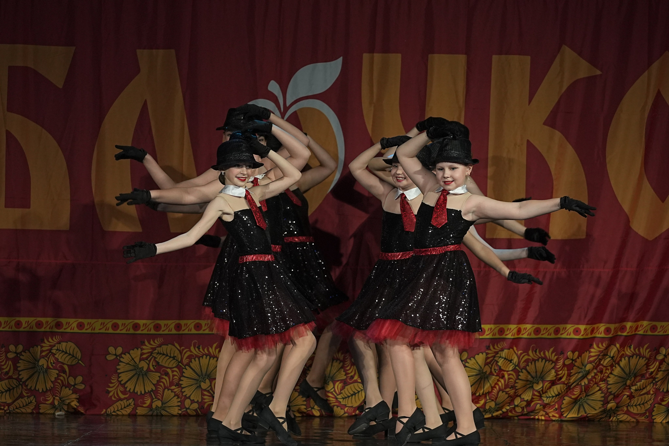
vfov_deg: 6.5
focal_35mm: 210
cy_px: 223
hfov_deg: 9.8
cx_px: 334
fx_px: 3902
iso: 2000
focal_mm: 140
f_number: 4
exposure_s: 1/400
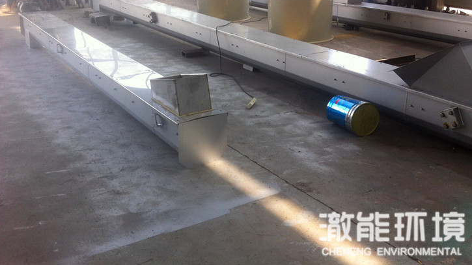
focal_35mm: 42
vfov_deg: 28.1
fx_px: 526
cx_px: 234
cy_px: 76
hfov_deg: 48.4
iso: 100
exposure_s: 1/120
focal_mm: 3.85
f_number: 2.8
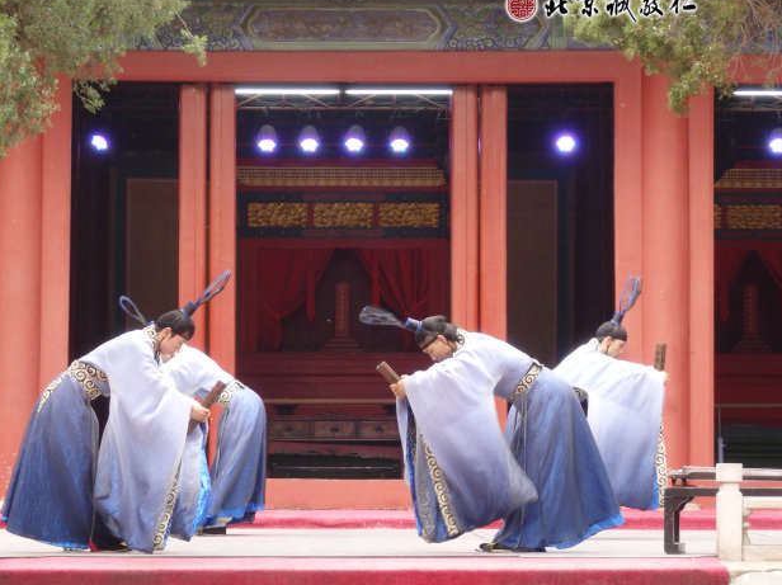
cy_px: 273
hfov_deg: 15.2
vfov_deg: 11.4
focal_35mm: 130
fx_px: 2935
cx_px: 347
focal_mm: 20.9
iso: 500
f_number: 5.2
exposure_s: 1/125
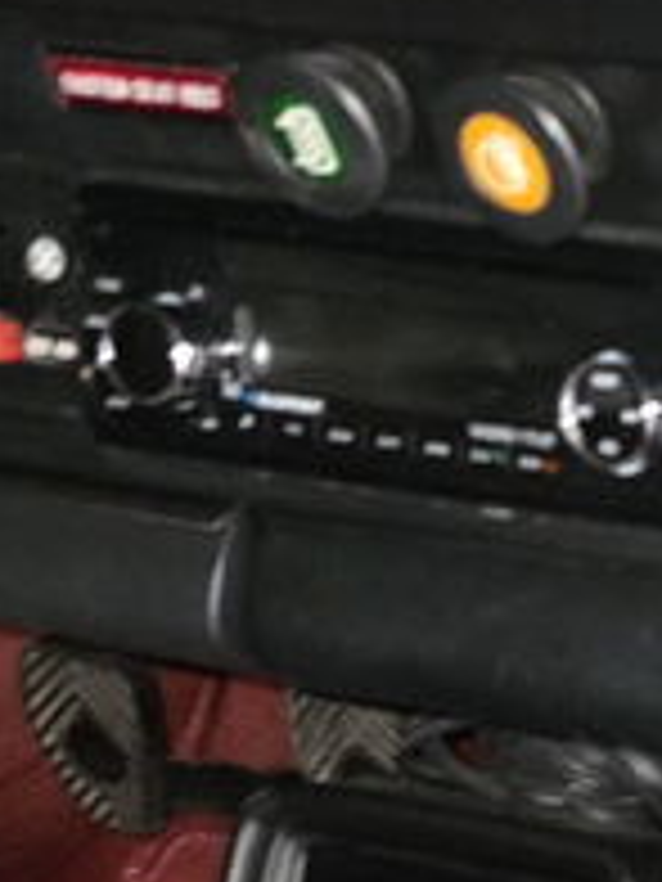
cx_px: 1392
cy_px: 1300
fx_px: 3060
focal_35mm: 120
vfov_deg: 15.2
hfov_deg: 11.0
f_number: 1.7
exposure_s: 1/10.8
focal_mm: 6.3
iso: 1000
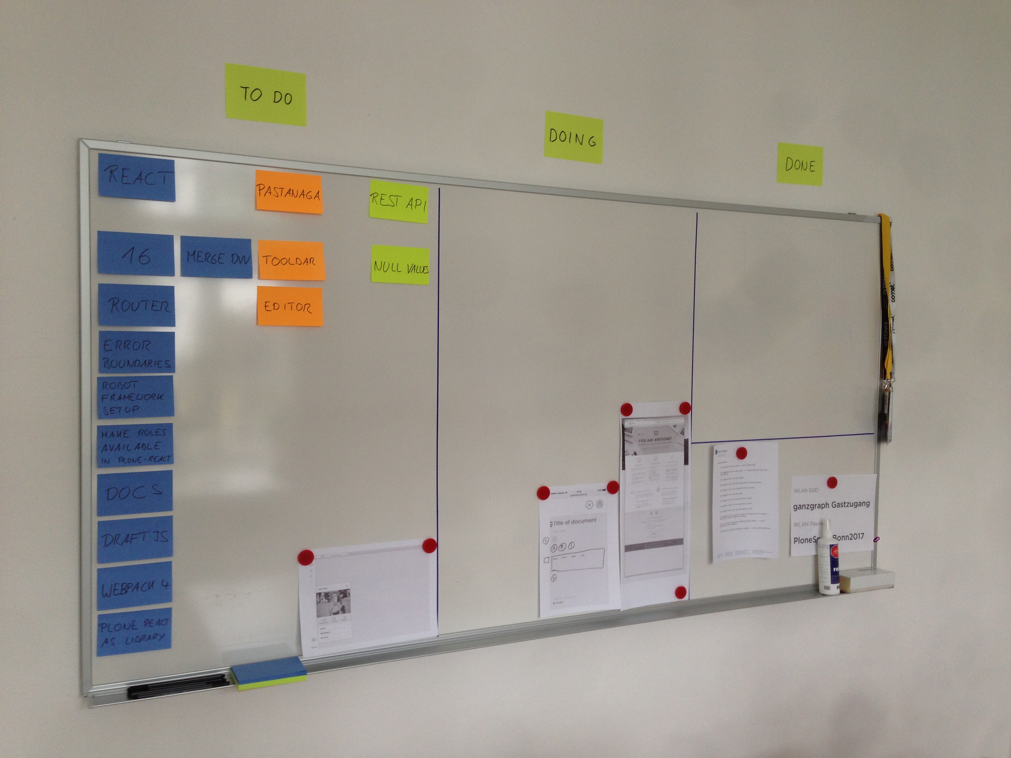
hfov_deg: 55.4
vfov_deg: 42.9
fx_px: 964
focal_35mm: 33
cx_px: 506
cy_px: 379
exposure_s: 1/20
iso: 50
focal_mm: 4.12
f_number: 2.4
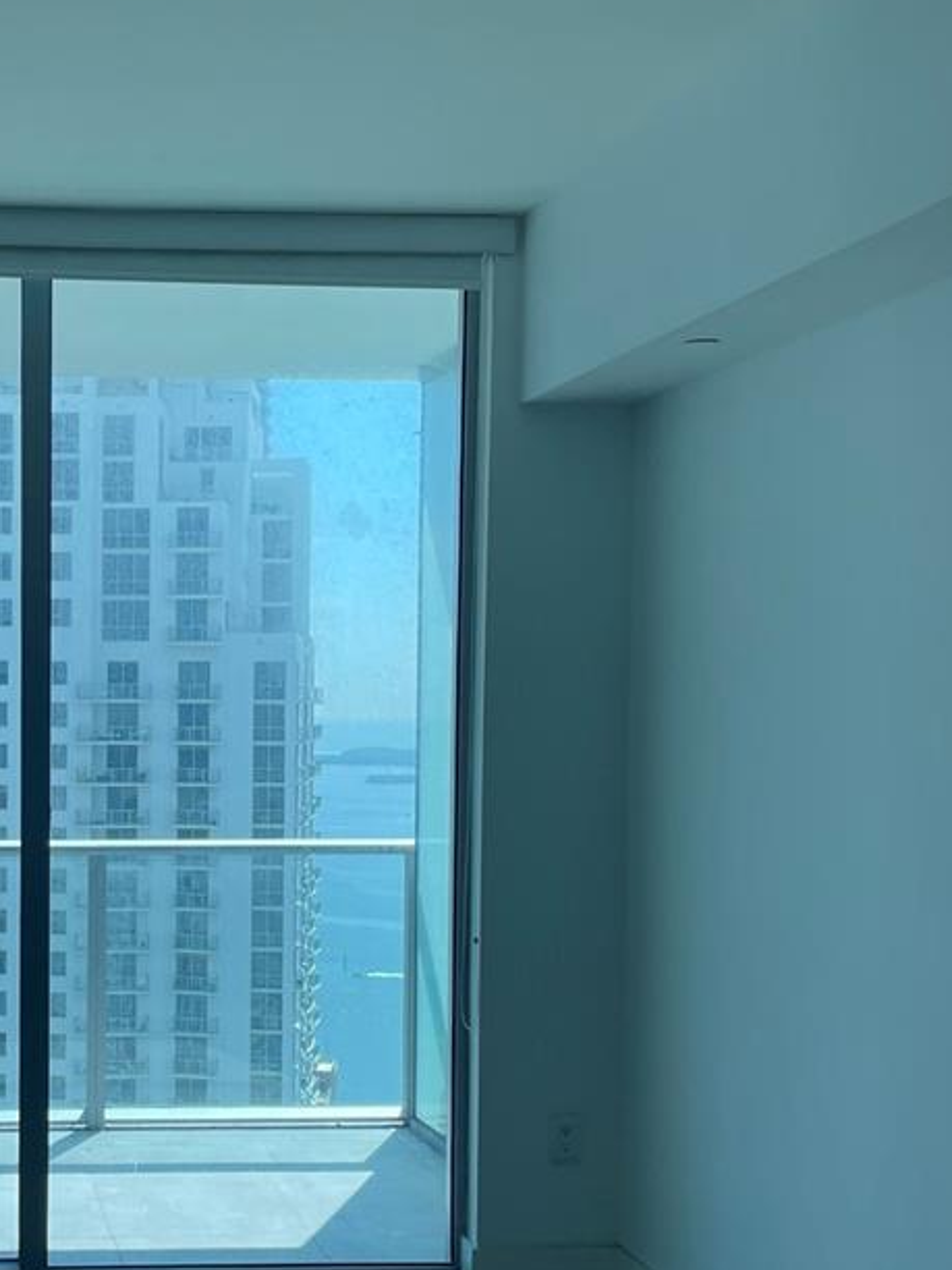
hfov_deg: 27.8
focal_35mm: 51
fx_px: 1870
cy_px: 813
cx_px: 153
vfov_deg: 37.2
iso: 32
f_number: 1.6
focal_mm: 4.2
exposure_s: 1/947
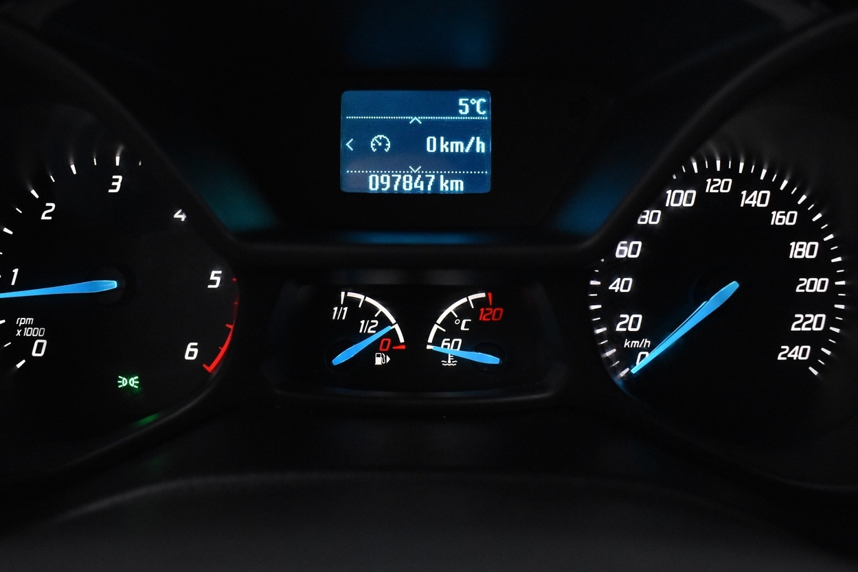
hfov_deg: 54.4
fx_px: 834
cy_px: 207
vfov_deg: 37.6
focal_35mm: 35
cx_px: 416
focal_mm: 18
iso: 3200
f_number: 4
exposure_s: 1/60
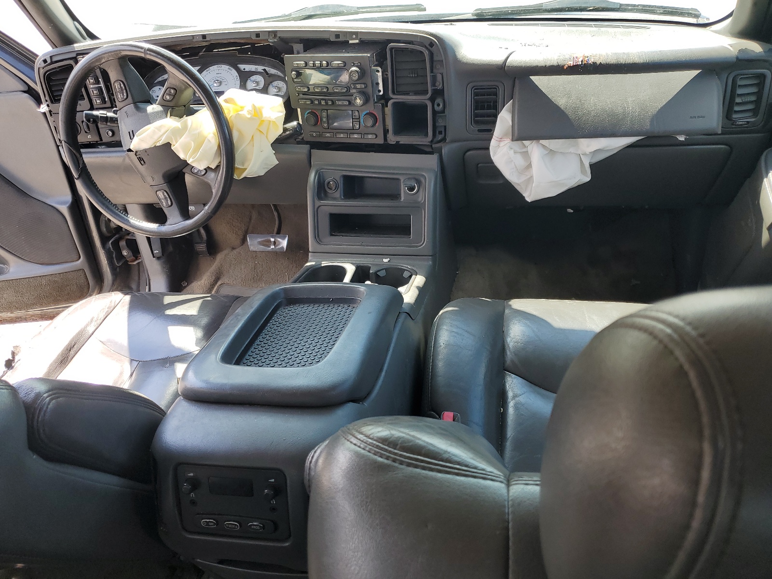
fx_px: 580
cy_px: 290
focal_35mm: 26
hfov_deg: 67.3
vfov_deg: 53.1
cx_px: 386
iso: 50
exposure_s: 1/303
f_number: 1.5
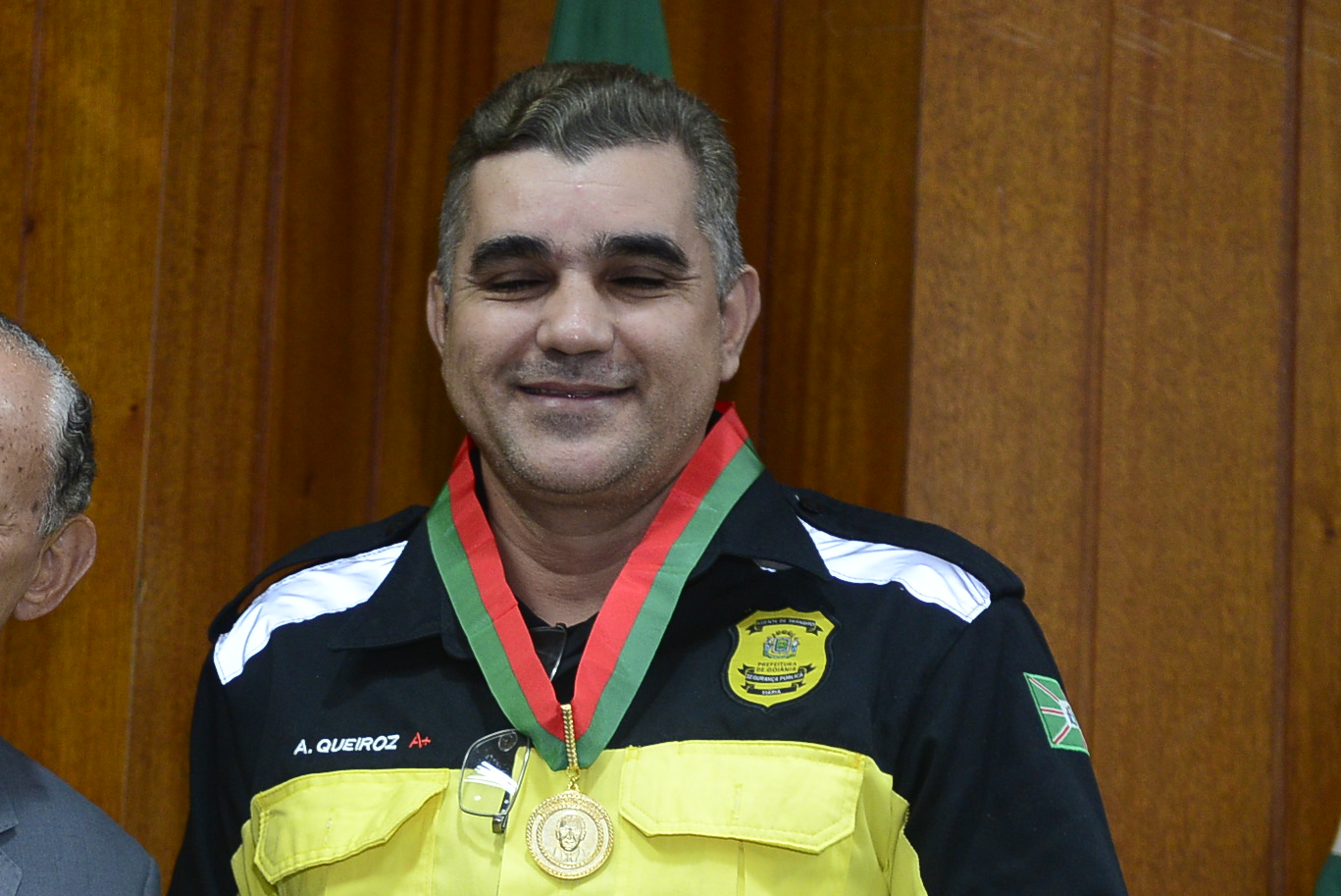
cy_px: 878
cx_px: 56
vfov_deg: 10.3
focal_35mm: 132
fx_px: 4919
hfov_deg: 15.3
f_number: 2.8
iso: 1600
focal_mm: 60
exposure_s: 1/125
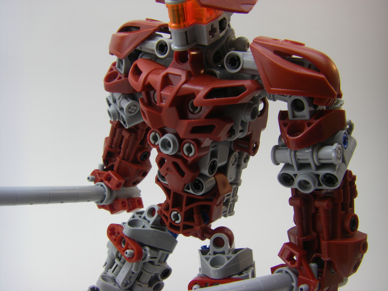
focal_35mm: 38
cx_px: 194
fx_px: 426
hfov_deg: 49.0
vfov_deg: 37.7
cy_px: 146
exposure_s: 1/50
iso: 64
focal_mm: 6.3
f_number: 3.5
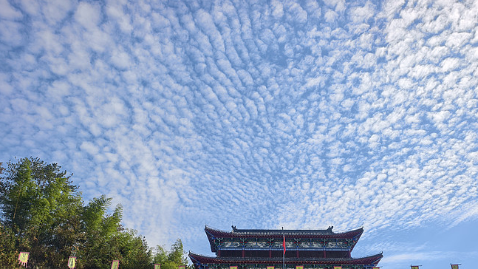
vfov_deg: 36.4
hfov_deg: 62.5
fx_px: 393
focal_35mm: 31
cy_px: 219
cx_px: 264
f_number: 1.57
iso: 72
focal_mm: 6.54
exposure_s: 1/2674
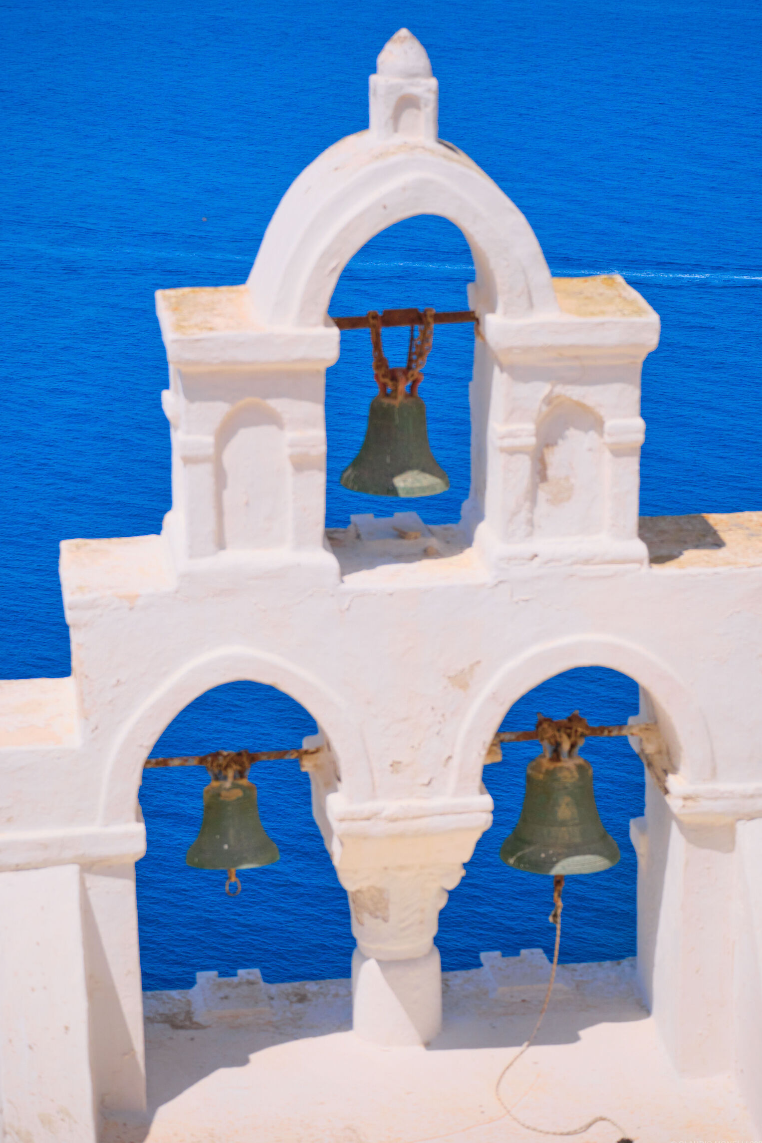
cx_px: 372
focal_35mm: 88
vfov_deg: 23.1
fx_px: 2794
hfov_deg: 15.5
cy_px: 553
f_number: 4.6
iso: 640
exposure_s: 1/7000
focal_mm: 56.2
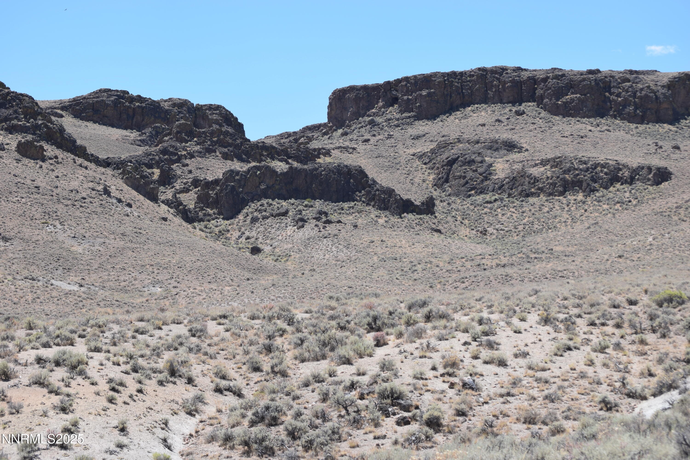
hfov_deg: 24.6
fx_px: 1581
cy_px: 230
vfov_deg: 16.6
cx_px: 345
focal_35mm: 82
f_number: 10
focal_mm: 55
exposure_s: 1/400
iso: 200
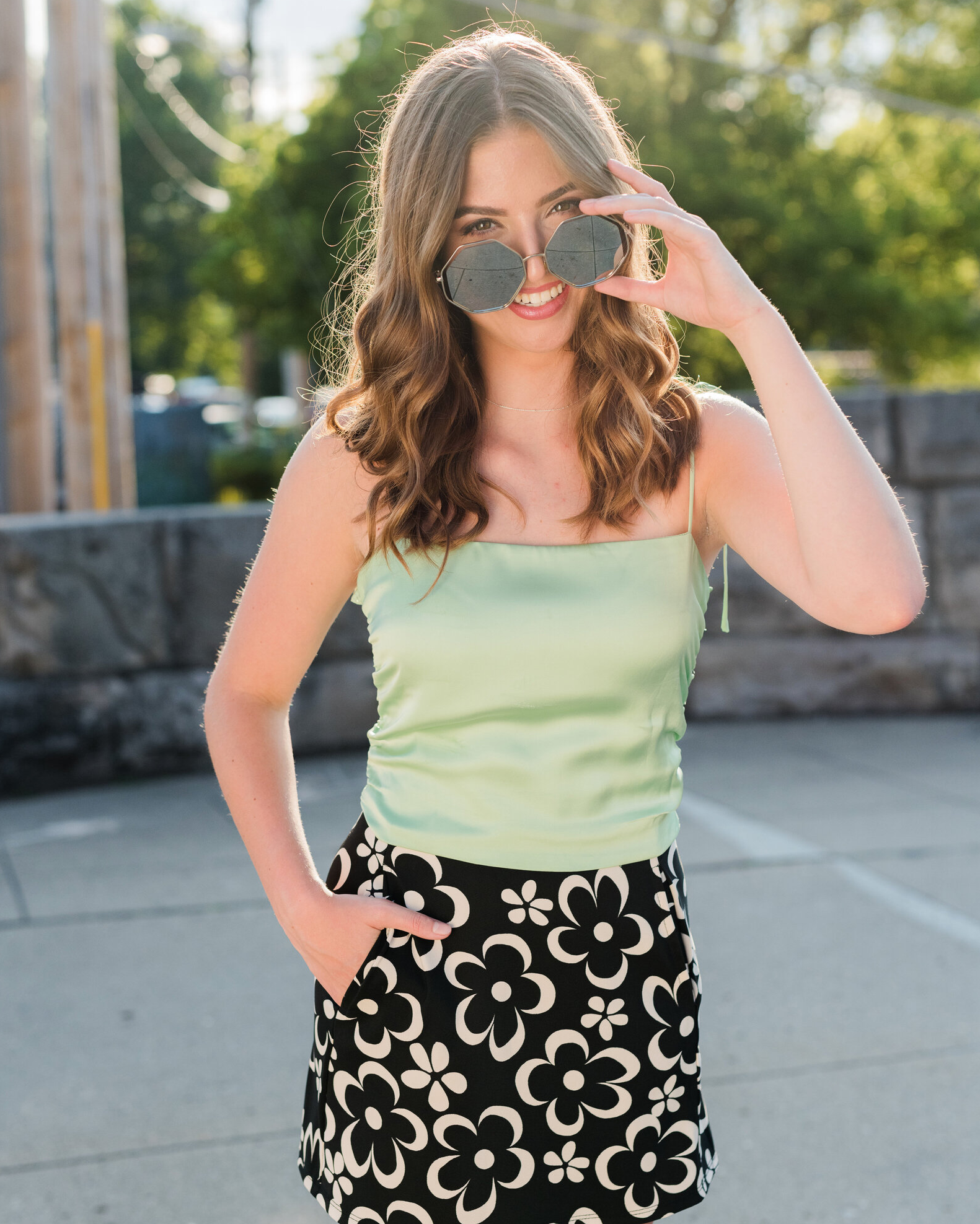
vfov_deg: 33.0
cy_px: 626
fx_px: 2066
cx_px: 490
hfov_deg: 26.7
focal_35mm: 57
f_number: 3.5
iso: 500
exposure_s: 1/2500
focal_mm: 50
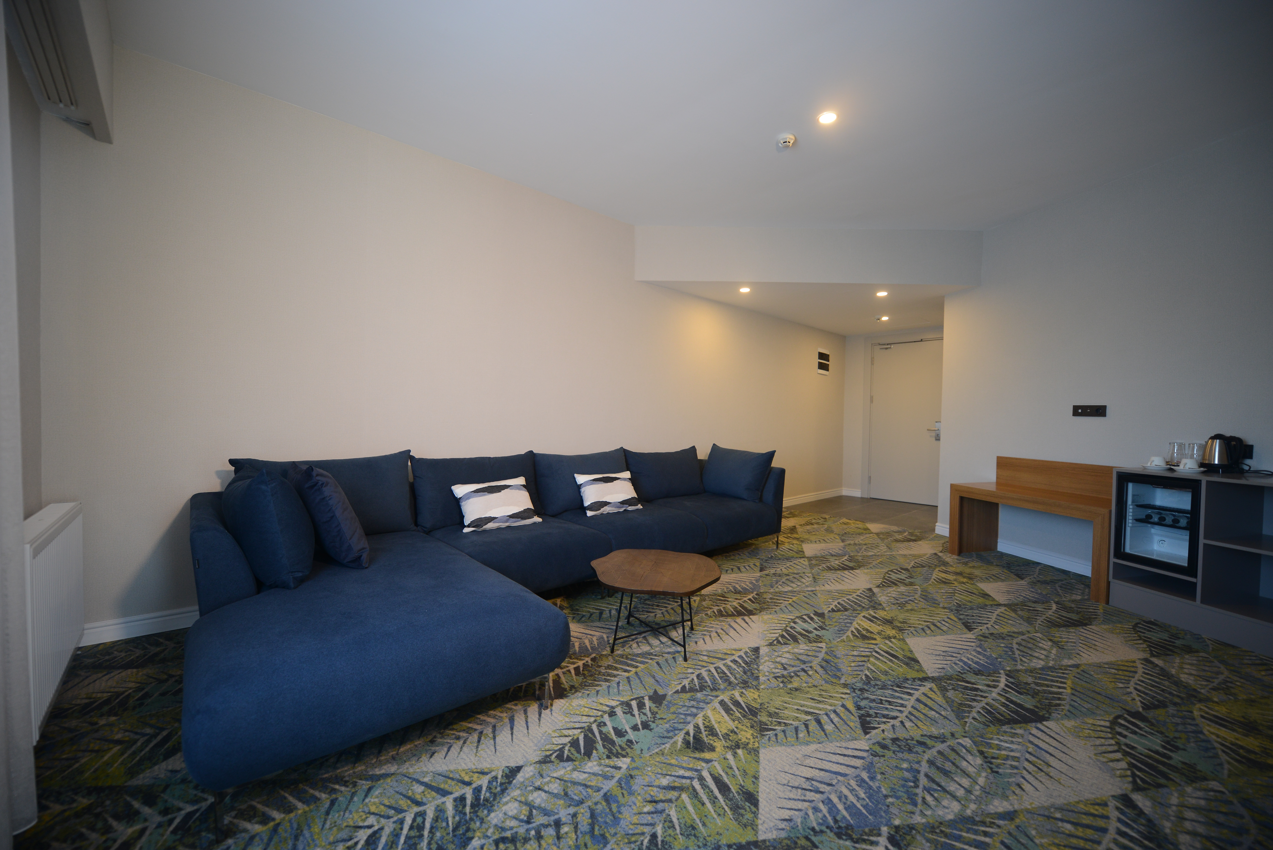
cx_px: 636
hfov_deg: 104.2
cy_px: 425
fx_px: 495
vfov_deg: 81.2
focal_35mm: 14
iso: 500
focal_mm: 14
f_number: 2.8
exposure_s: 1/50
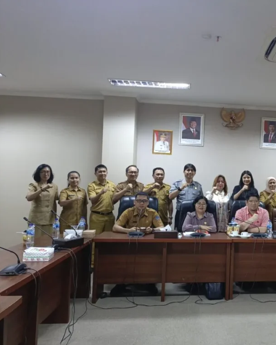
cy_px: 174
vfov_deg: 54.2
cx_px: 232
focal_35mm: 33
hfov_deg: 42.0
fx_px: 337
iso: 1005
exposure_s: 1/33.3
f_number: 1.69
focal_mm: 4.76
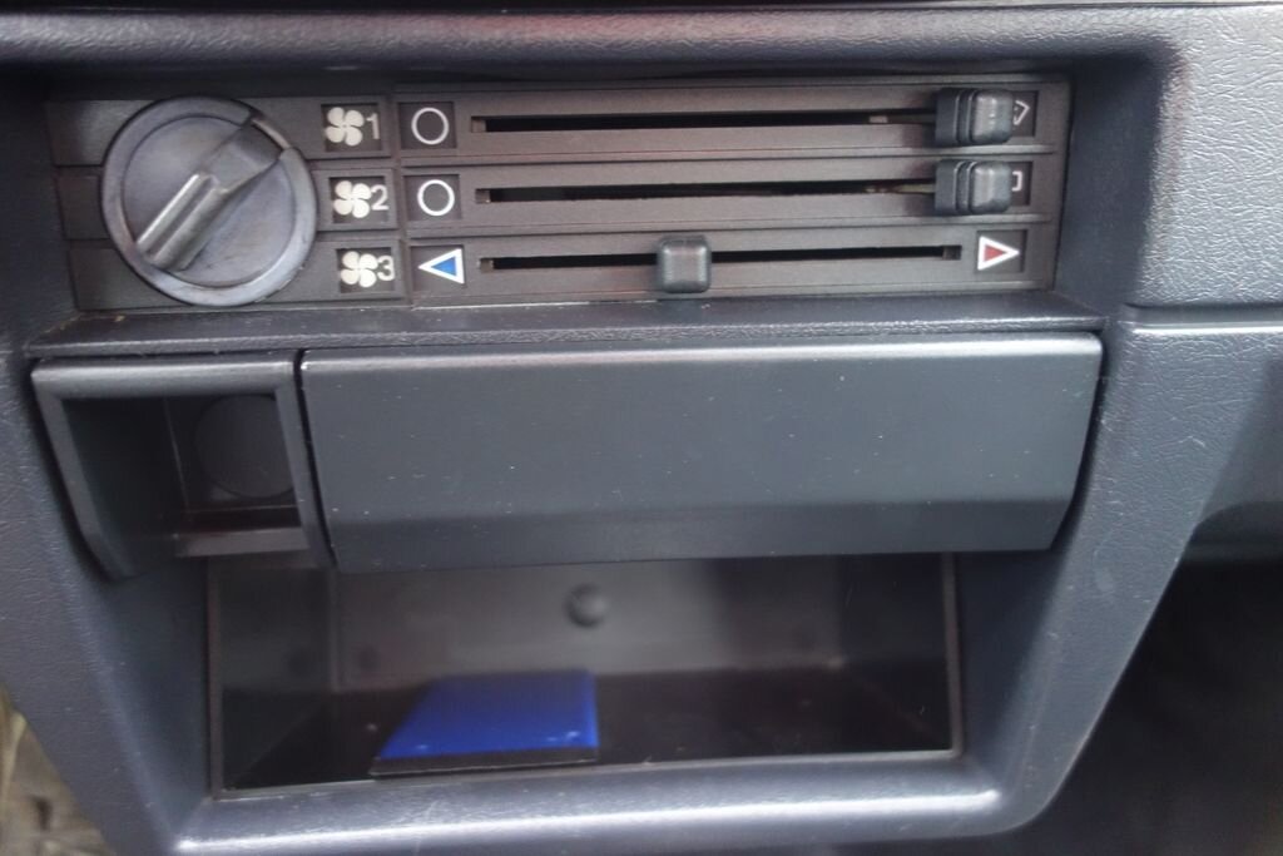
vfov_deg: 46.4
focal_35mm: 28
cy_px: 428
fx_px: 998
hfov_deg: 65.5
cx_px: 642
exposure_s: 1/30
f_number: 1.8
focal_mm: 10.4
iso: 1250
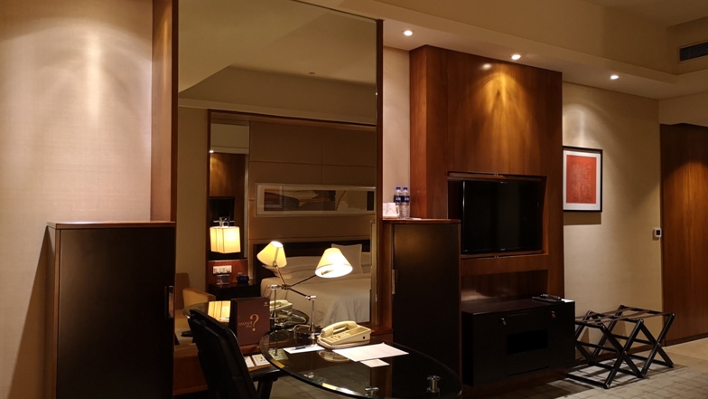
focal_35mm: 30
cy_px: 195
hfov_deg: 64.3
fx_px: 563
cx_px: 358
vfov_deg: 38.9
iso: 320
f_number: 1.8
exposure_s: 1/25
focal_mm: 3.95
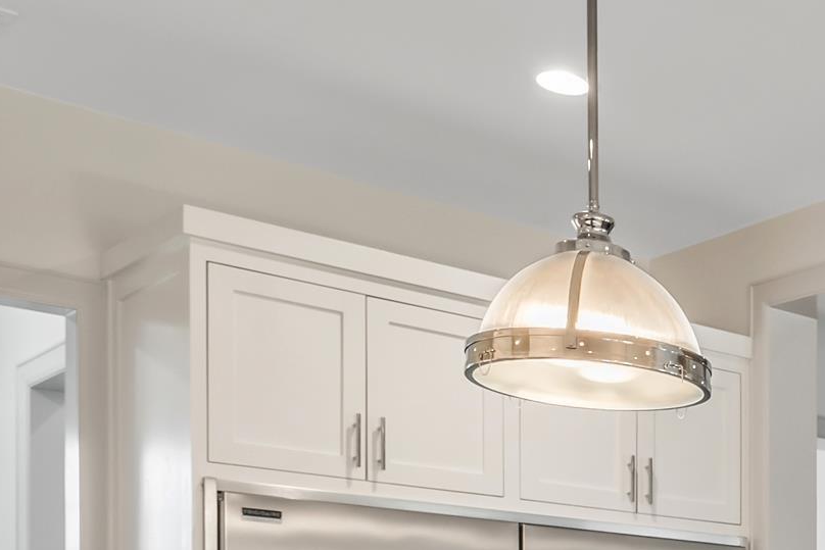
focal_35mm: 65
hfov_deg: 24.9
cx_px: 1188
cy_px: 736
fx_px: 1490
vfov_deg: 19.2
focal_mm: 21
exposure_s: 1/15
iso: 800
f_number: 8
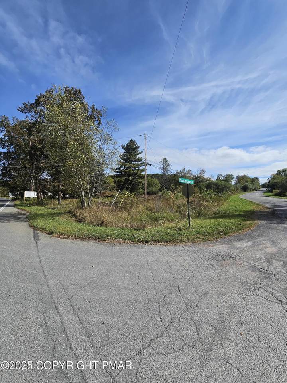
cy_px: 192
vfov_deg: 106.2
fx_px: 144
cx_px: 144
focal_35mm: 13
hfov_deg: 89.9
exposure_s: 1/3427
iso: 50
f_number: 2.2
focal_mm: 2.2
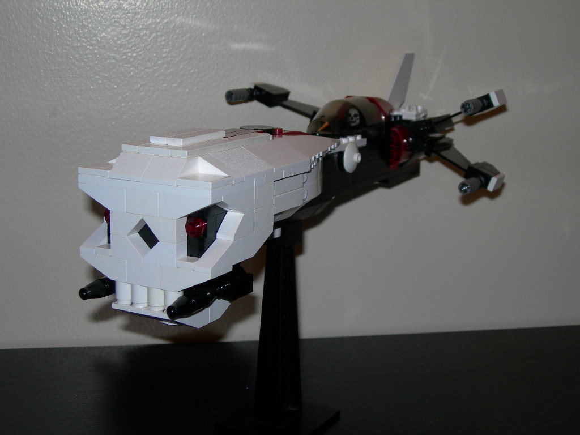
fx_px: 1022
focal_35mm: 61
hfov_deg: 31.7
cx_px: 290
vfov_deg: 24.0
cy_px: 218
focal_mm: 12.7
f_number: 3.5
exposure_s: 1/60.1
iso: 50
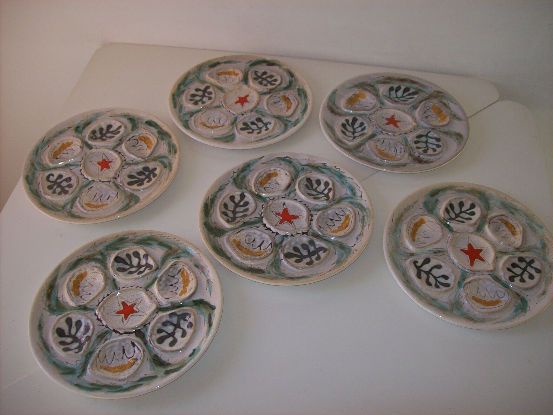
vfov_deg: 39.6
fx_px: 575
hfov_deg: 51.4
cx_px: 276
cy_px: 208
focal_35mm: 36
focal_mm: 6
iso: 80
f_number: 2.7
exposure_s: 1/64
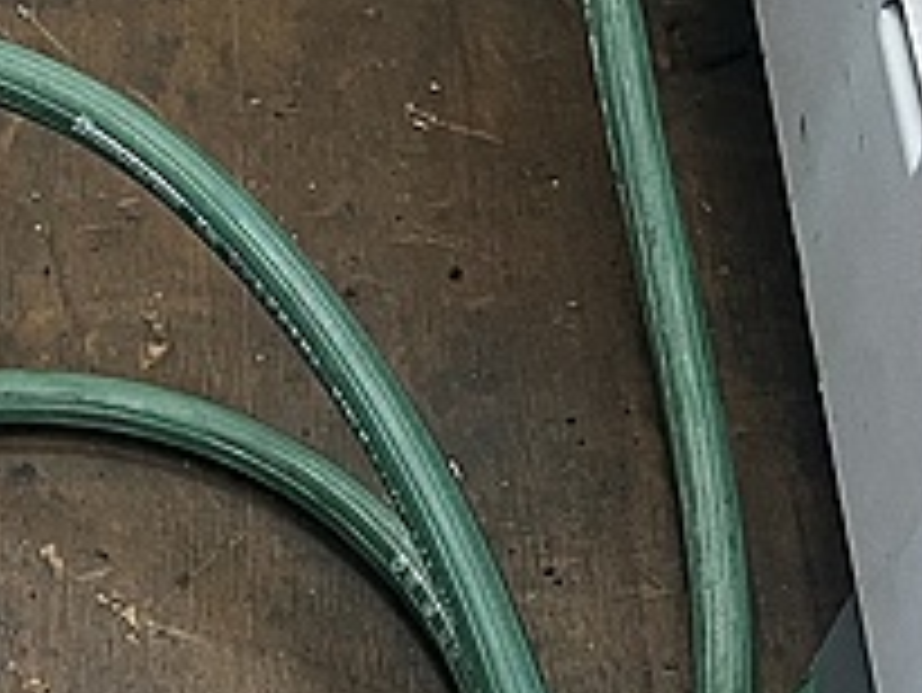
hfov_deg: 22.7
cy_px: 999
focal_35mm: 81
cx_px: -90
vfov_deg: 16.8
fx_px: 2159
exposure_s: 1/60
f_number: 1.6
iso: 250
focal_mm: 5.1
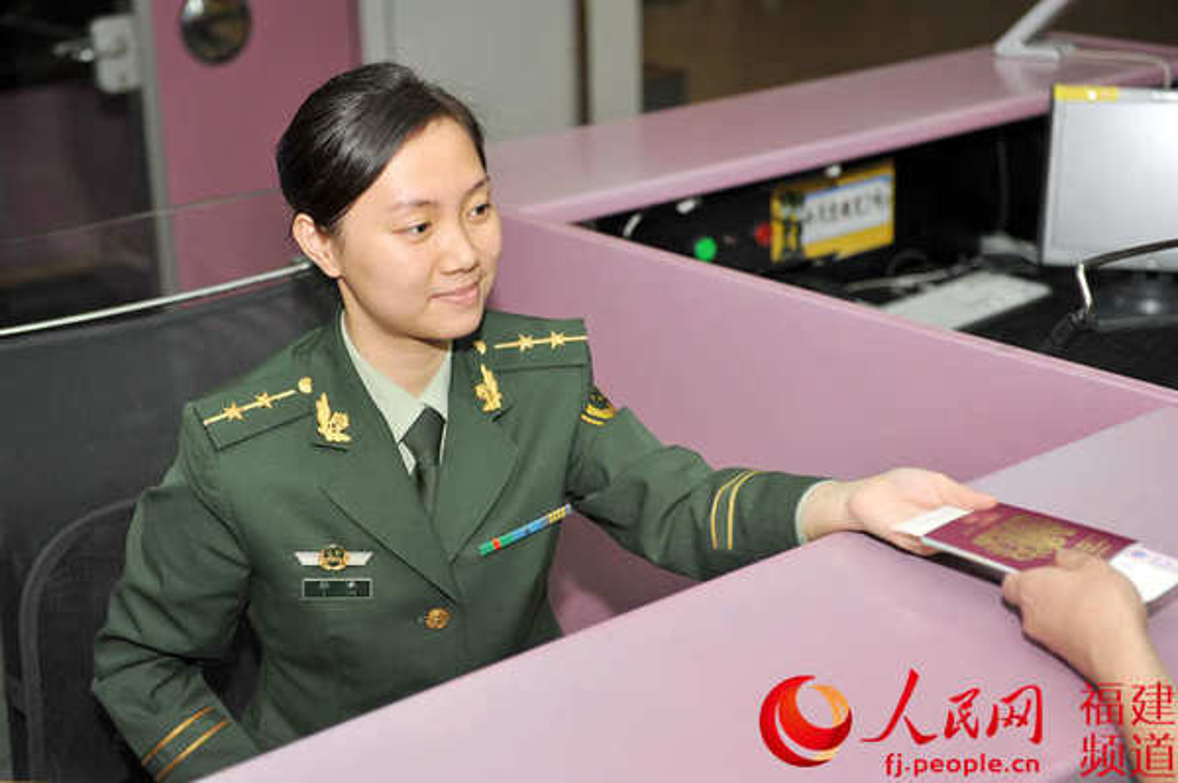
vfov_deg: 21.9
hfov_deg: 32.4
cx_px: 589
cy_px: 392
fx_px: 2027
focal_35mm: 62
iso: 200
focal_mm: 62
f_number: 3.5
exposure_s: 1/60
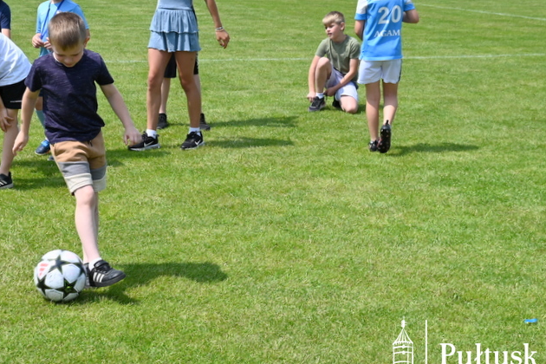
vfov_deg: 22.1
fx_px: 925
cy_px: 89
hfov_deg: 31.6
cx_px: 72
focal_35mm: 61
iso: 100
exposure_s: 1/400
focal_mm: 32
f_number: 7.1
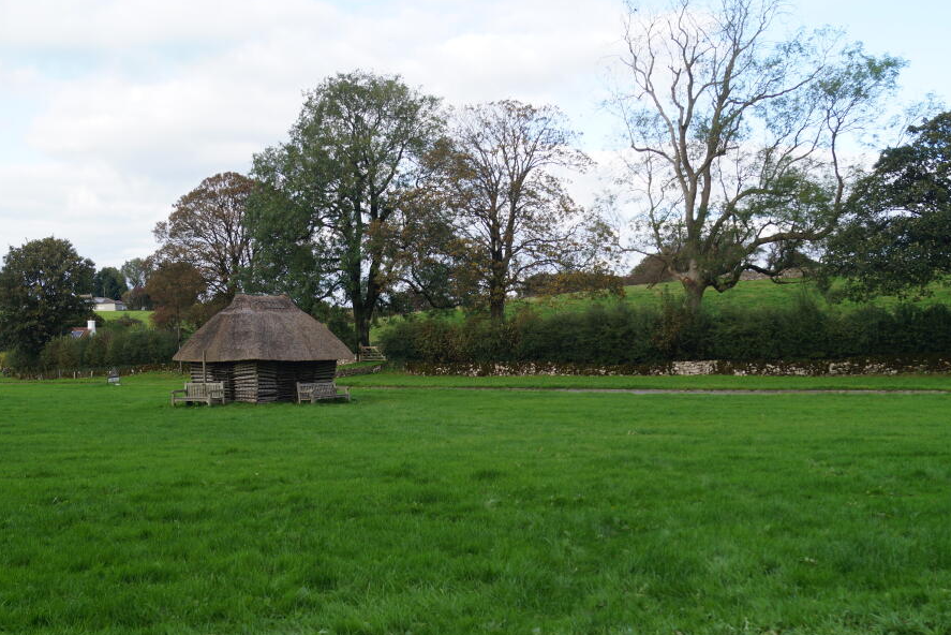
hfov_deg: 43.6
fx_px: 1189
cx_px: 457
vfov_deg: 29.8
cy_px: 363
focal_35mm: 45
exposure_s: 1/100
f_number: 7.1
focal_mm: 26
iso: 100
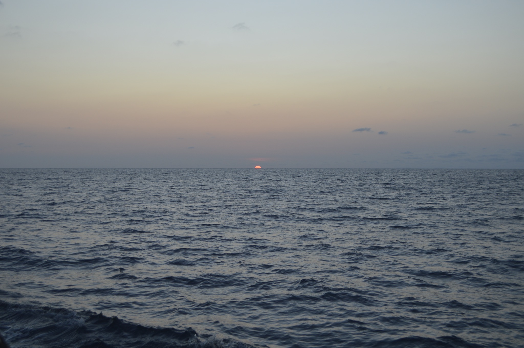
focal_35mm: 45
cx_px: 262
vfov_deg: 29.8
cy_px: 174
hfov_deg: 43.6
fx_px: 654
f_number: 5.6
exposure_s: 1/125
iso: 160
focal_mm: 30
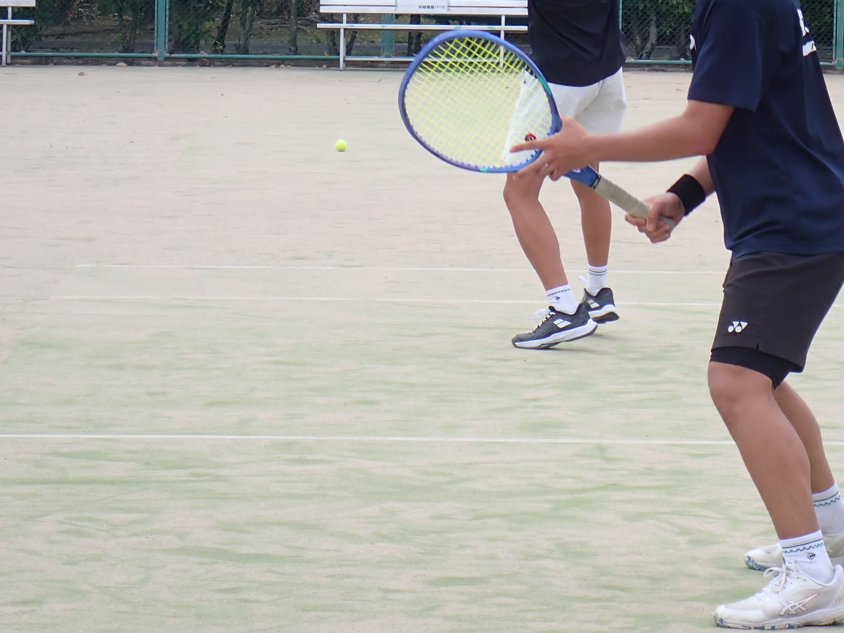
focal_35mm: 177
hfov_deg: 11.1
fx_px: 4316
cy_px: 99
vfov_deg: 8.4
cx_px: 699
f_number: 4.9
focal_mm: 18
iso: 100
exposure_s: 1/200
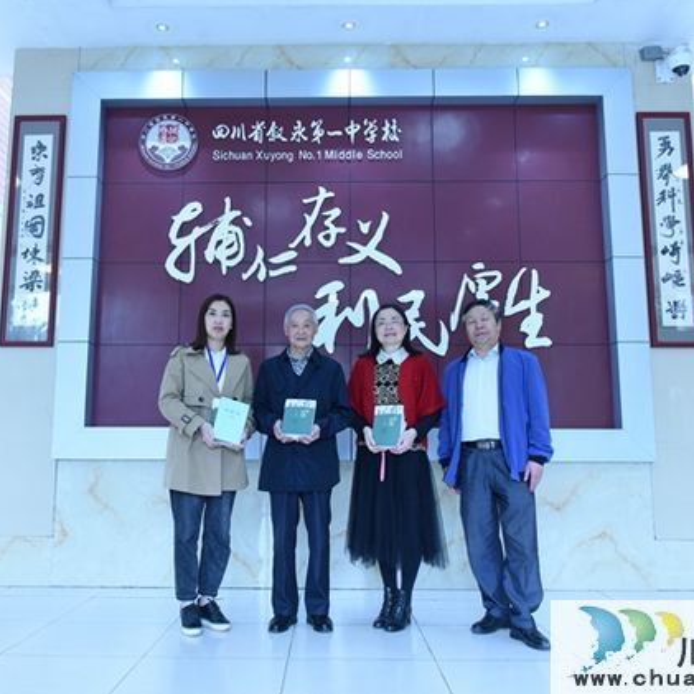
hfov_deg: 52.4
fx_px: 703
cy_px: 345
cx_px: 312
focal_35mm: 31
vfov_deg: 52.5
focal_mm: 24
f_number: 5.6
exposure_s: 1/125
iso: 4000
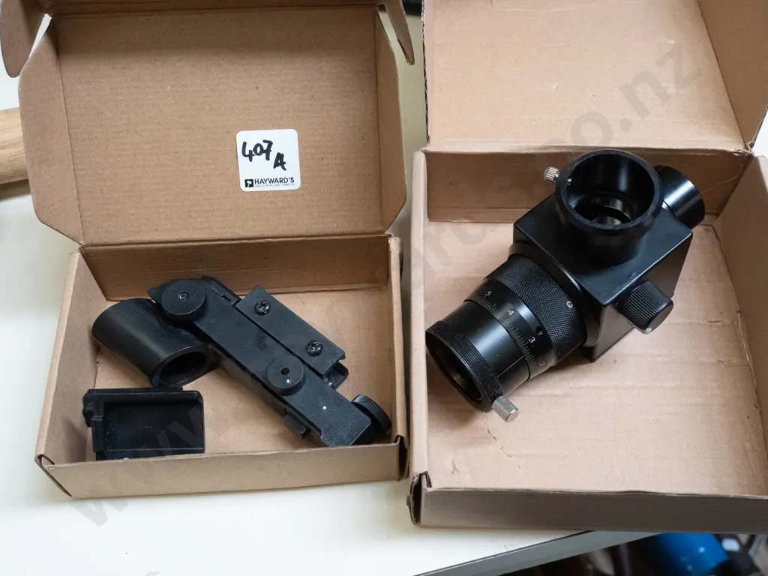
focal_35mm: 38
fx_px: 843
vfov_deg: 37.7
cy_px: 288
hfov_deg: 49.0
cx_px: 384
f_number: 6.3
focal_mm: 19
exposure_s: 1/125
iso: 3200
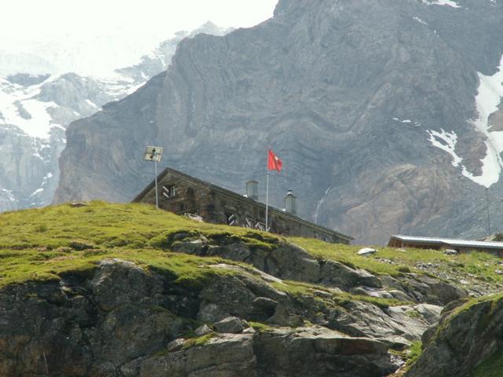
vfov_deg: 6.6
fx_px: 3255
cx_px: 252
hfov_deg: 8.8
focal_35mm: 224
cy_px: 188
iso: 50
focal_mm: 36.66
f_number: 7.1
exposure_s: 1/80
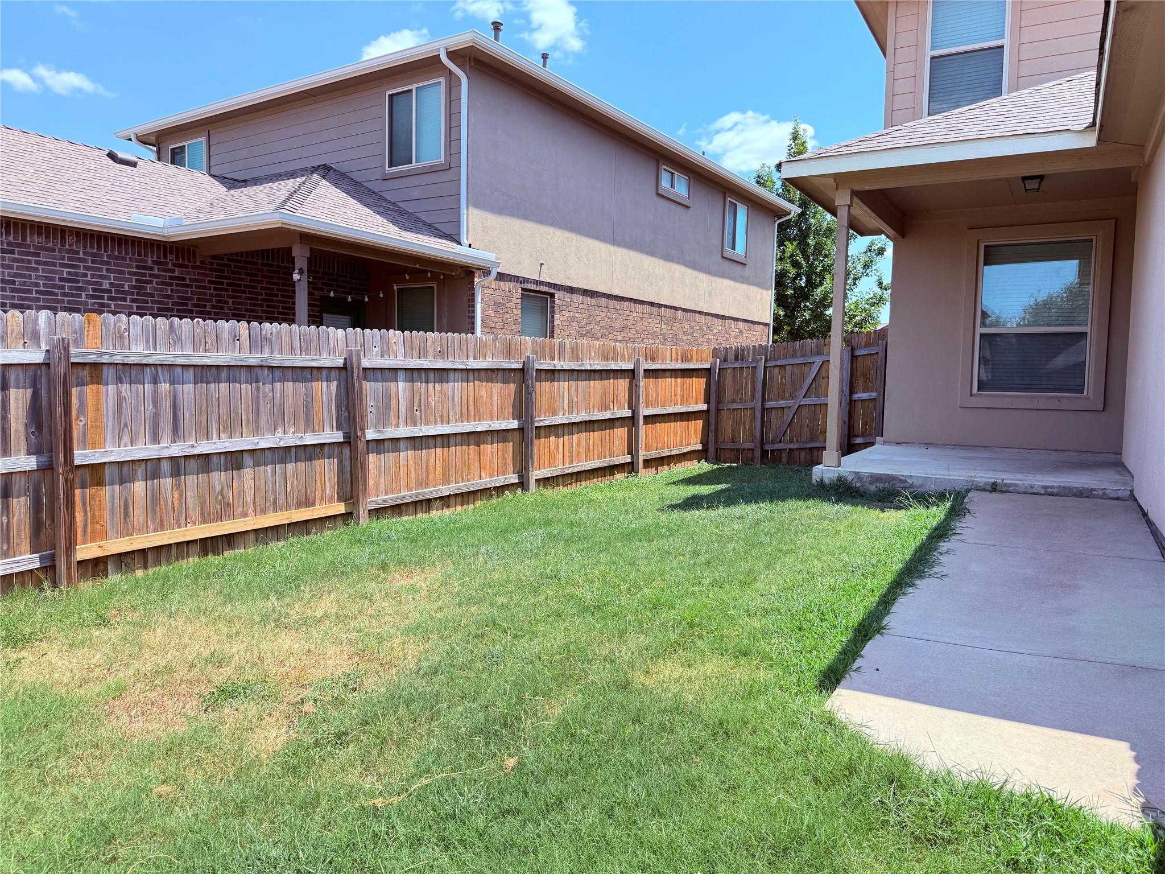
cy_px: 437
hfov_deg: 71.6
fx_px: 808
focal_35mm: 24
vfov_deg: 56.8
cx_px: 582
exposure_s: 1/1437
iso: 100
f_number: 1.78
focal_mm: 6.76
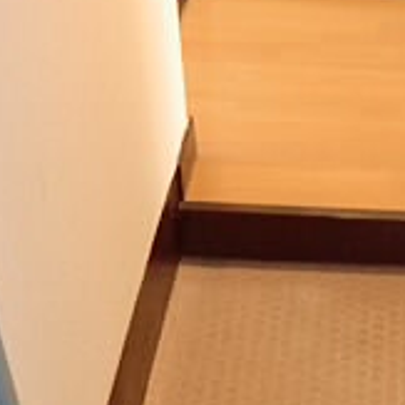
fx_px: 1032
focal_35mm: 78
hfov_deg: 21.4
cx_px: 410
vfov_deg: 22.2
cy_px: 243
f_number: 3.2
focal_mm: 4.3
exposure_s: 1/13
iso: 400
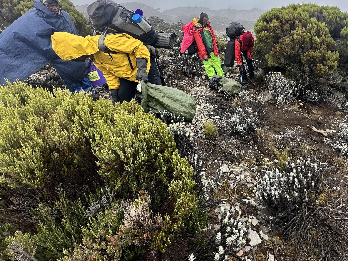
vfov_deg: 61.0
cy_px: 76
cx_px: 216
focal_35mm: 21
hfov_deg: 77.7
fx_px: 211
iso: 40
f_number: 2.2
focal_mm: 2.22
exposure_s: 1/511
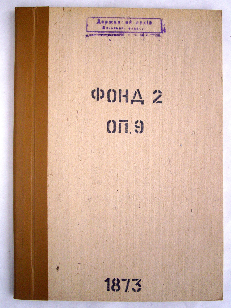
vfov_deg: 41.2
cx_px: 116
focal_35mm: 46
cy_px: 154
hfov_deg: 31.5
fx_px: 409
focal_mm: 9.6
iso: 400
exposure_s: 1/400
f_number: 3.1
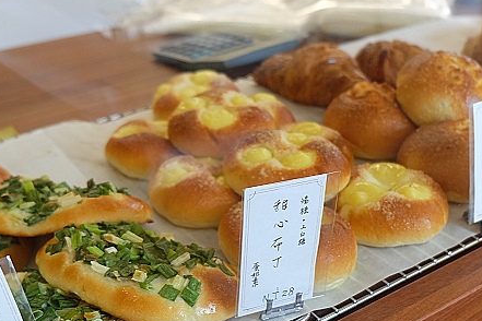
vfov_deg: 27.1
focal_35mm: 49
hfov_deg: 40.2
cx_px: 282
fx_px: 656
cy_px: 242
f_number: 2.8
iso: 200
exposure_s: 1/18
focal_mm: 18
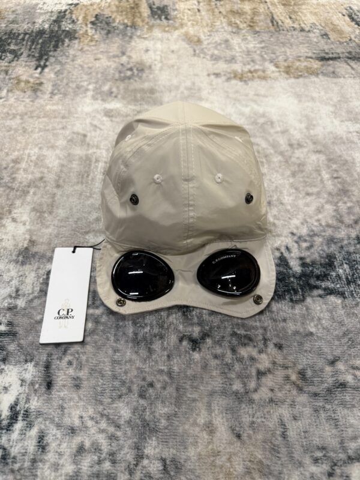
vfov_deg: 71.6
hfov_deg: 56.8
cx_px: 180
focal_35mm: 24
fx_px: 333
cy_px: 240
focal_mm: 6.76
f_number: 1.78
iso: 200
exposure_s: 1/100
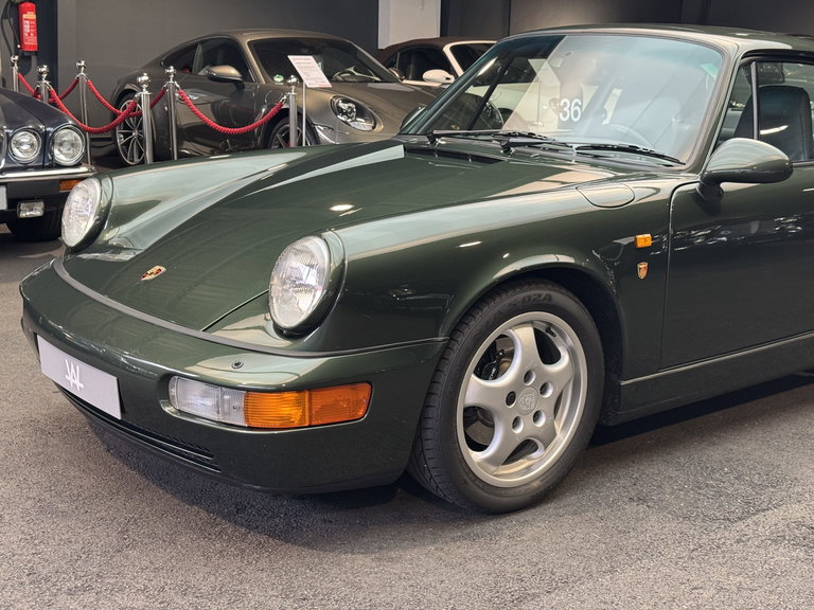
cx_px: 407
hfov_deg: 39.7
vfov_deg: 30.3
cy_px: 305
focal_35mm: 48
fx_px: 1129
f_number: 1.78
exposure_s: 1/50
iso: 200
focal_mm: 6.76
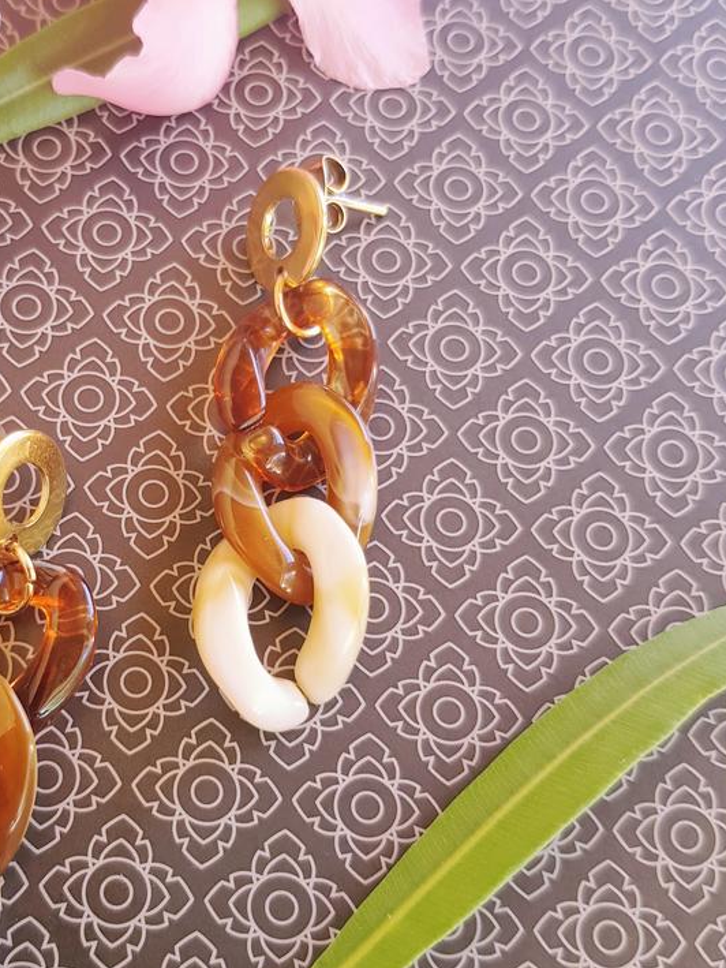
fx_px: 1230
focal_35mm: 44
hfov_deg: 31.9
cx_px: 130
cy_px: 512
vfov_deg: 42.9
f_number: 1.7
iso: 64
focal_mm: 4.2
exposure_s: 1/50
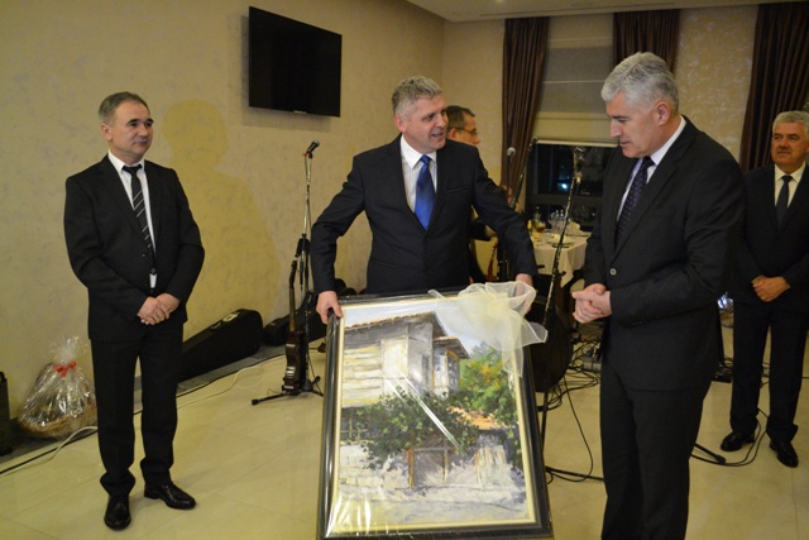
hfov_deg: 61.9
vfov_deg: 43.6
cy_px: 270
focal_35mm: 30
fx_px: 674
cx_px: 404
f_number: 3.8
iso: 2800
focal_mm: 20
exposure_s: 1/60
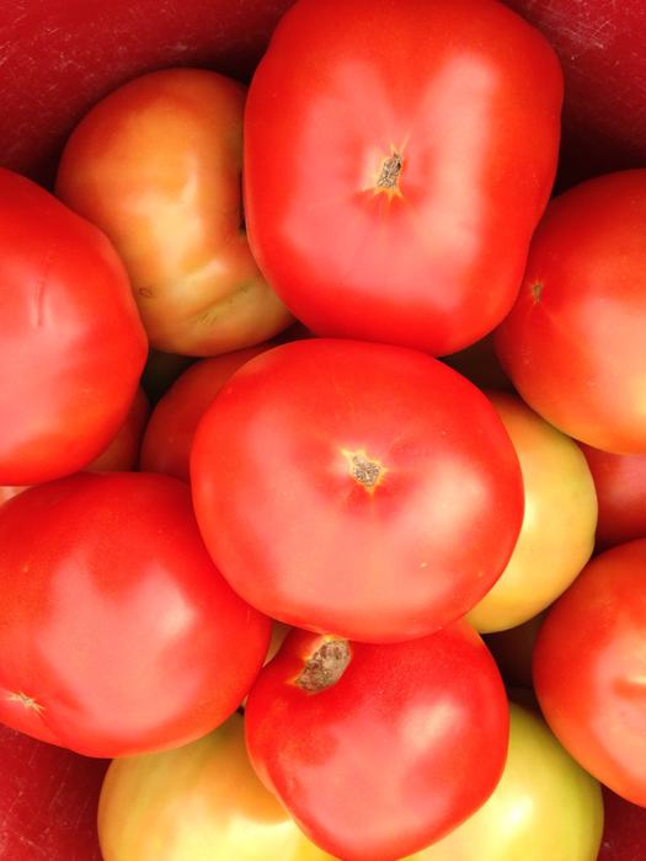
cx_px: 323
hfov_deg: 42.9
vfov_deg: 55.4
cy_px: 430
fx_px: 821
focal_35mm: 33
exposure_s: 1/232
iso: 50
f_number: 2.4
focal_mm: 4.12
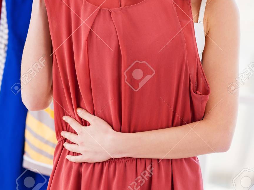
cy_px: 20
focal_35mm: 203
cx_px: 127
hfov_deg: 9.7
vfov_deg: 7.3
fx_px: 1489
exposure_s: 1/100
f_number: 5
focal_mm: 140
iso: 200
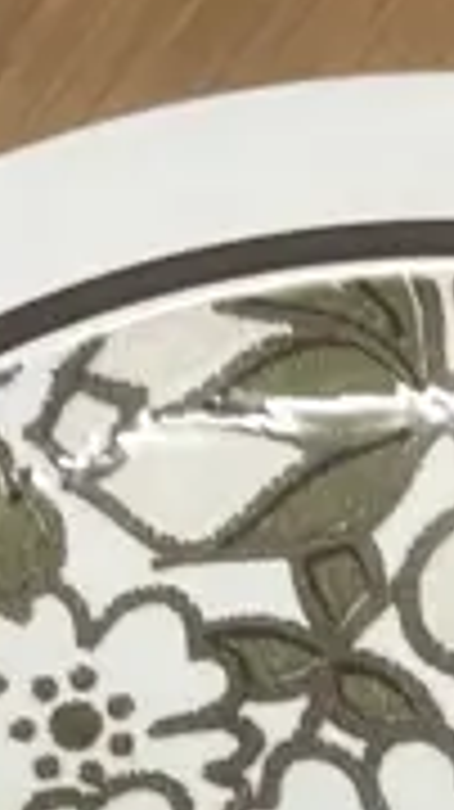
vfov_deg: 11.3
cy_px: 1539
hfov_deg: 6.9
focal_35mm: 174
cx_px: 454
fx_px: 3731
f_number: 1.8
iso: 64
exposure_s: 1/50
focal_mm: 3.99
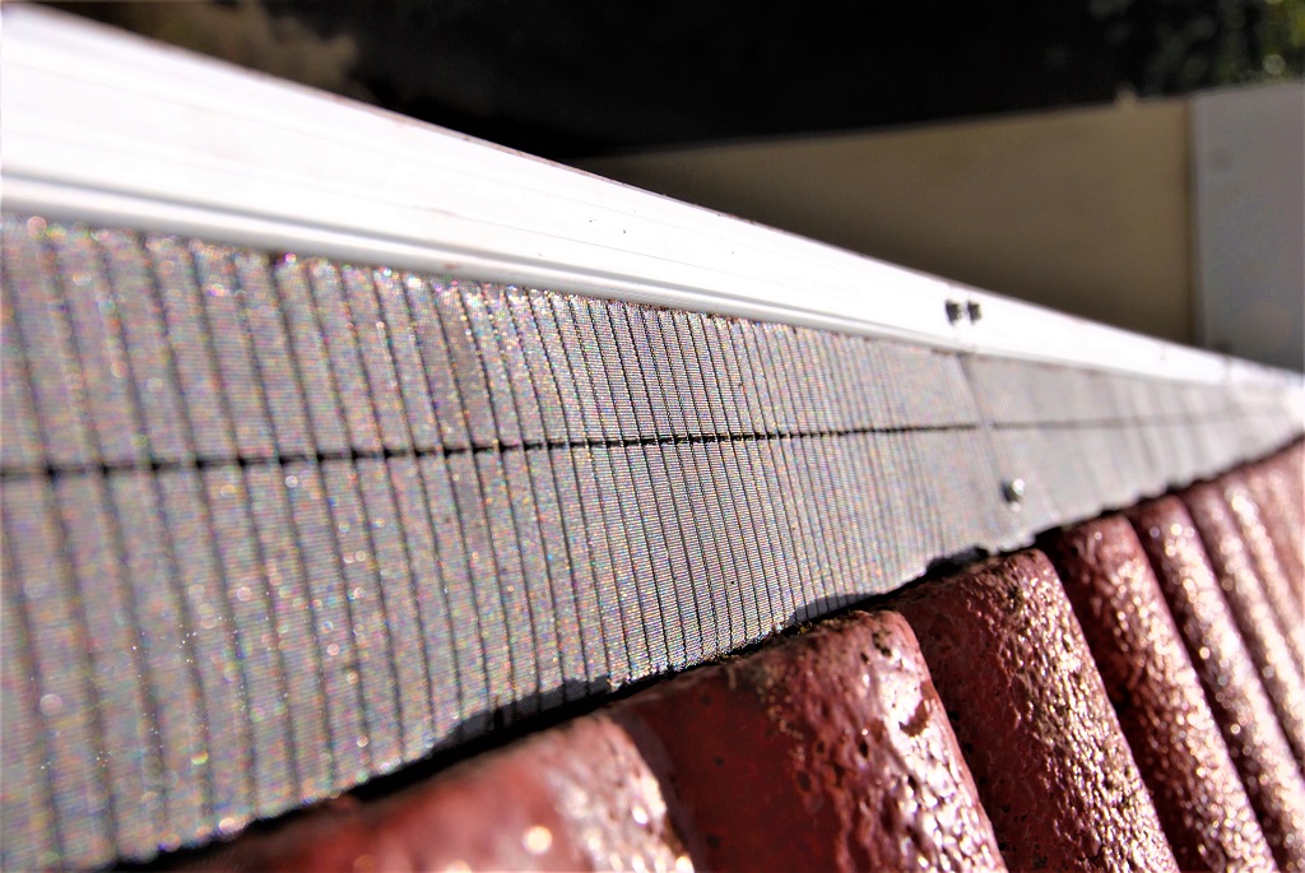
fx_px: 2395
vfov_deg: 20.7
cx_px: 652
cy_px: 436
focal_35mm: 66
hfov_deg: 30.5
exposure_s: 1/320
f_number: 11
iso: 100
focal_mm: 44
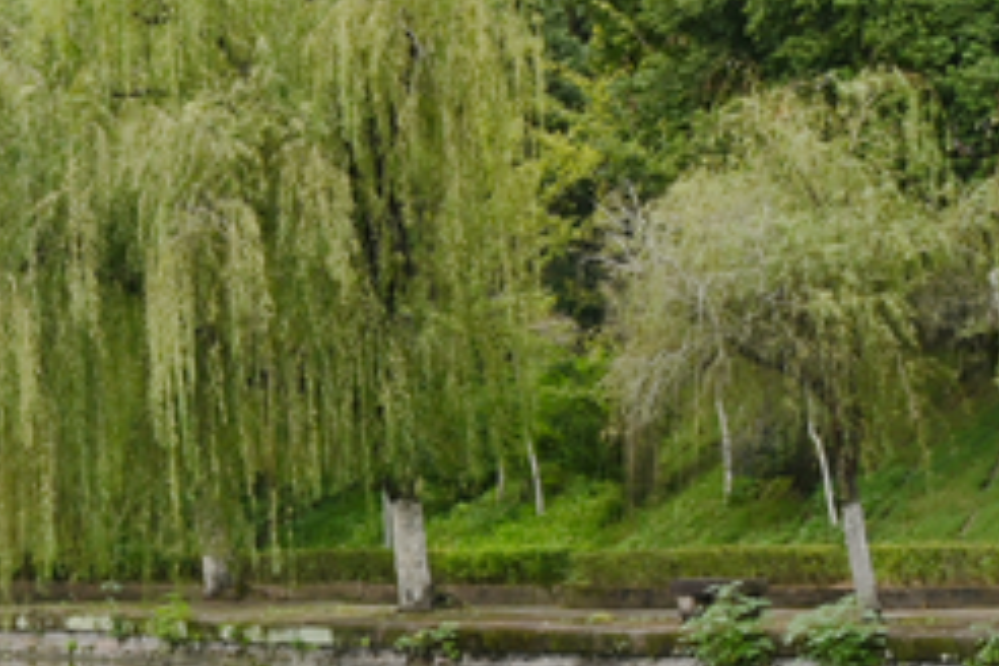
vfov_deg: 6.4
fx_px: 5966
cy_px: 414
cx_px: -1267
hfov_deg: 8.8
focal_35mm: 215
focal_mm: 44
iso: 100
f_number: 10
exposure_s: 1
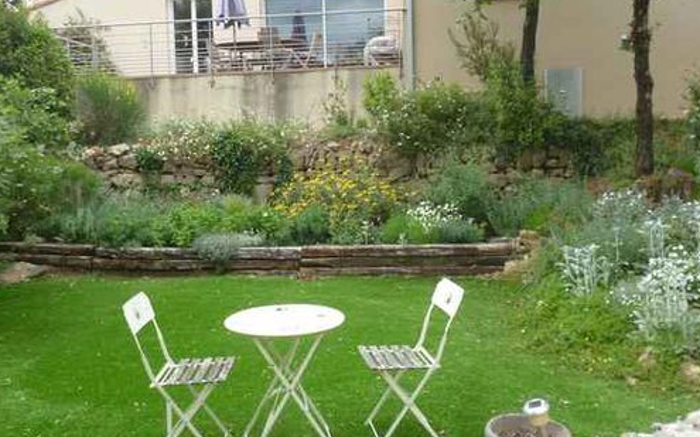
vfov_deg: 35.3
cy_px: 218
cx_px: 359
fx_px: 687
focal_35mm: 36
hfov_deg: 54.0
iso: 100
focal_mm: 5
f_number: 3.1
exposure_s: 1/125
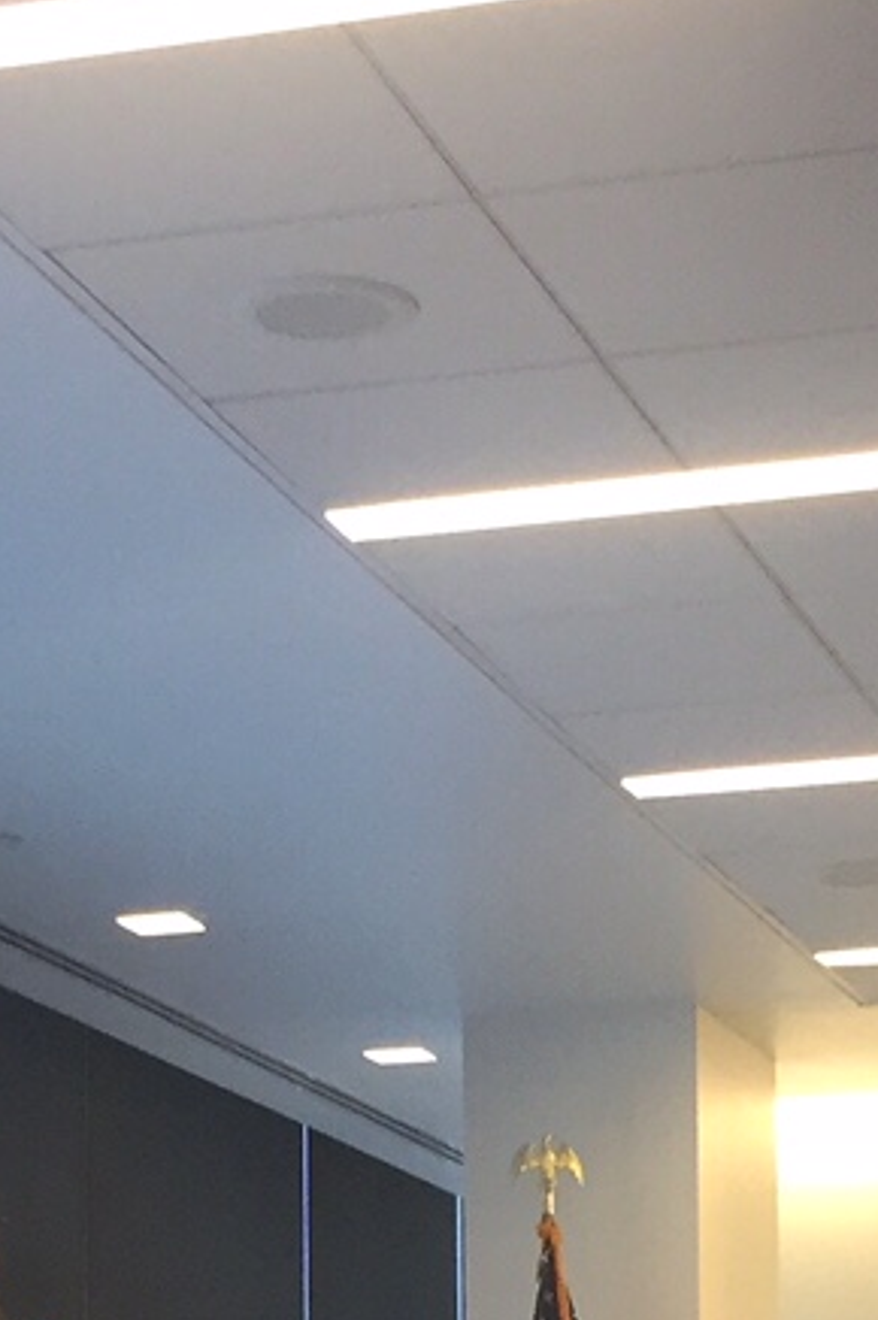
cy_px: 1447
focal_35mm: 113
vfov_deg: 17.5
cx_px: 457
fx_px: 4140
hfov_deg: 12.1
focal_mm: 4.15
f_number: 2.2
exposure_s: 1/30
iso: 50
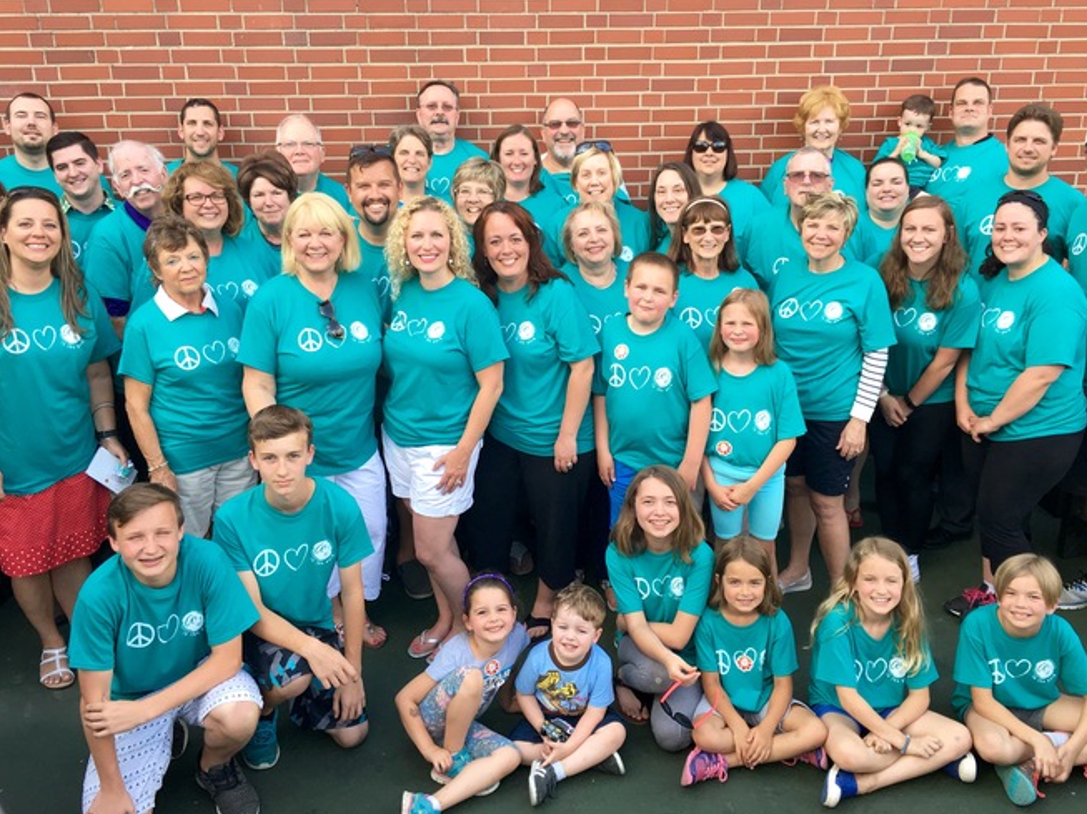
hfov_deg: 56.8
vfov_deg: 44.1
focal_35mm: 32
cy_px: 381
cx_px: 556
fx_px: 1004
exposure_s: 1/120
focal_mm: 4.15
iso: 32
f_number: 2.2
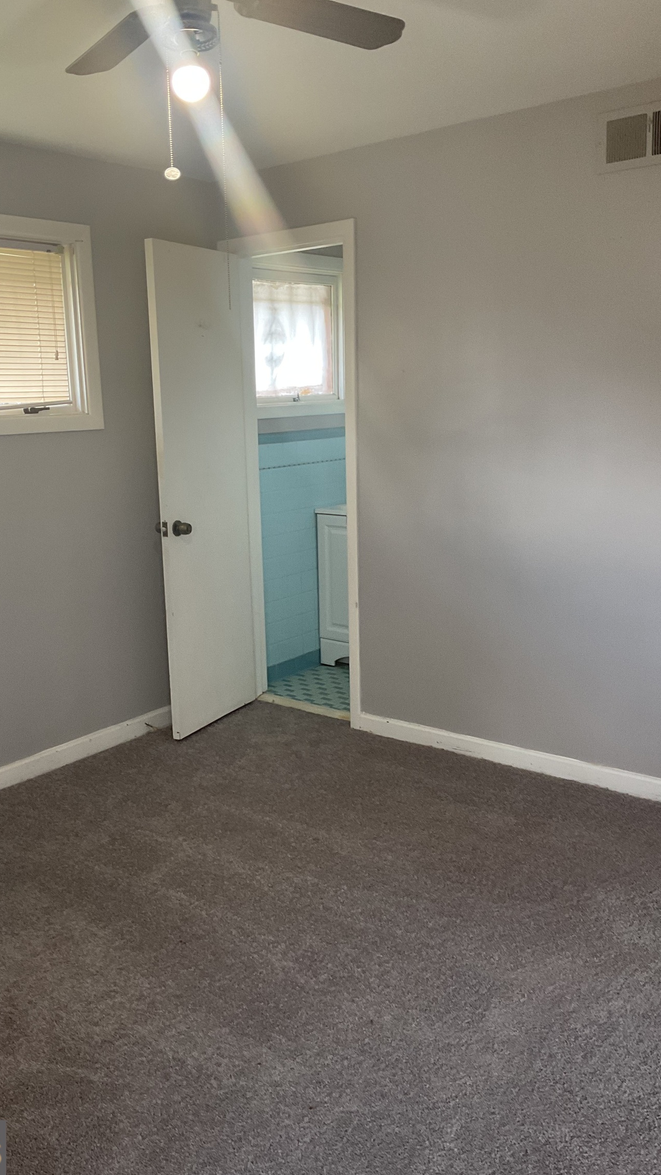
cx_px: 274
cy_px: 585
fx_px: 997
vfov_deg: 61.0
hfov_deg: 36.6
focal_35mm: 32
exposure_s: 1/60
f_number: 1.8
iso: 80
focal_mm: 3
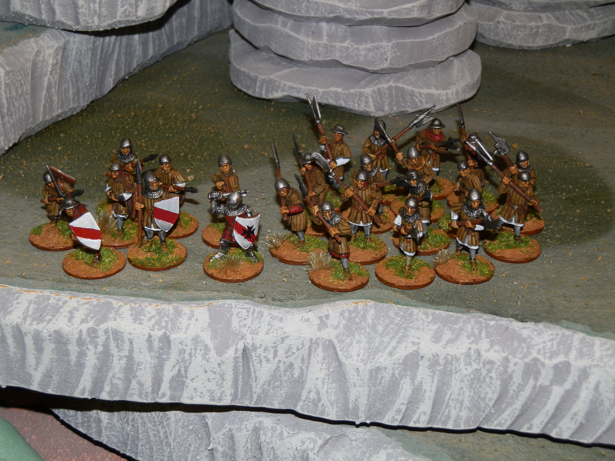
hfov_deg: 31.7
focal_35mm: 61
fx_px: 1084
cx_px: 308
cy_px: 230
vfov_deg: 24.0
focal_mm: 10.99
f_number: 3.7
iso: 100
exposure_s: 1/100
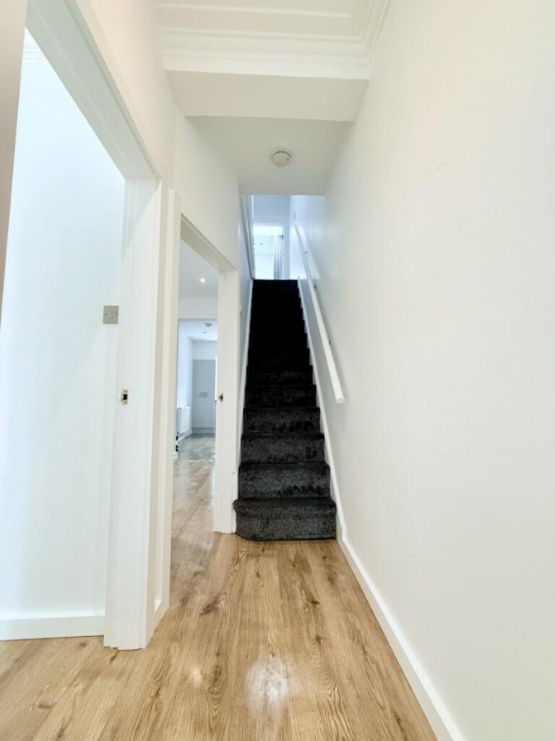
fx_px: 299
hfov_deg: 85.7
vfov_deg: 102.1
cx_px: 278
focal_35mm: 14
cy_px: 370
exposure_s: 1/100
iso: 320
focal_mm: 2.22
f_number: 2.2
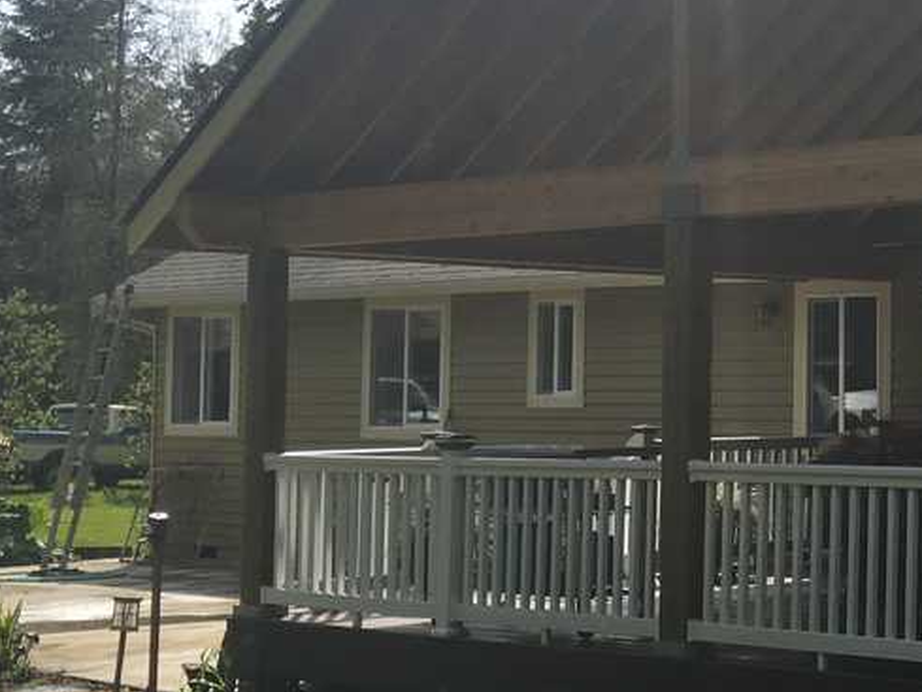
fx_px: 2105
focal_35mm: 79
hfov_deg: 22.3
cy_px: 294
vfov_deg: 18.7
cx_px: 1179
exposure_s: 1/1241
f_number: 2.2
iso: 25
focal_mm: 4.15
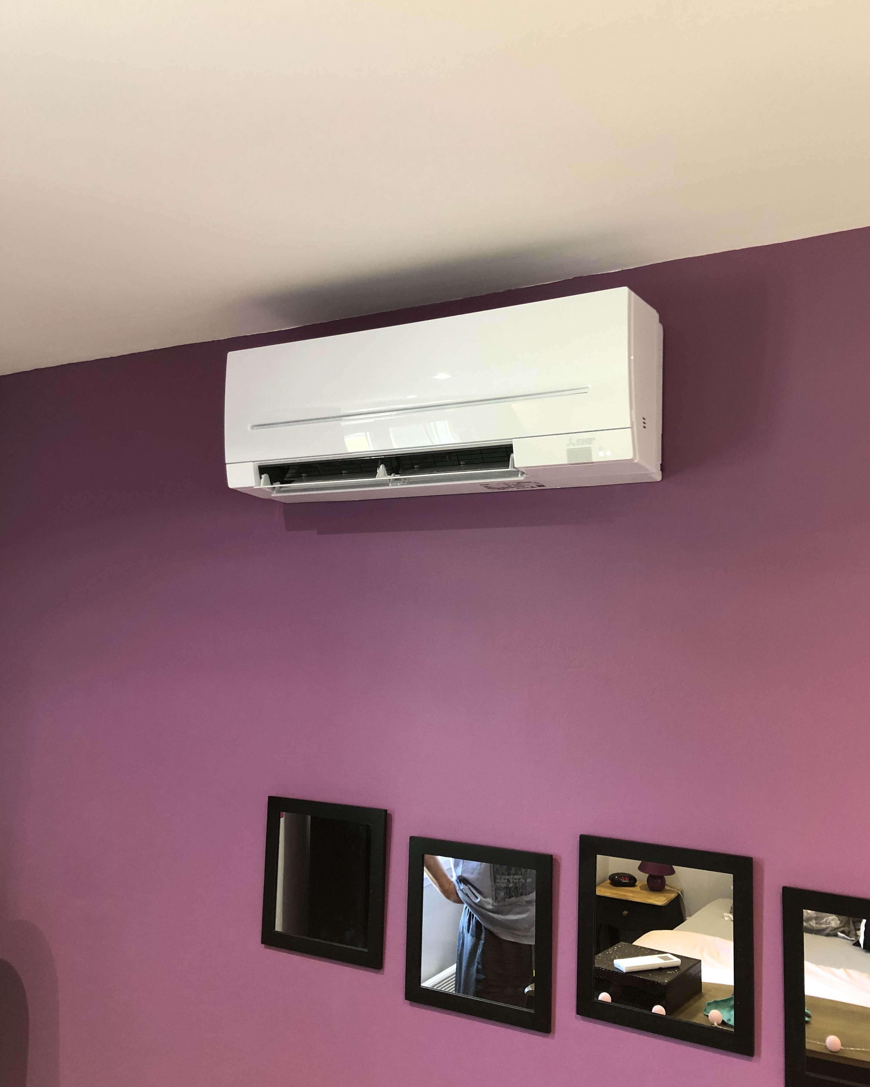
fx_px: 965
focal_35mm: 30
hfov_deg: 48.5
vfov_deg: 58.7
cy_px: 508
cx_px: 443
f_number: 1.8
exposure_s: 1/17
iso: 64
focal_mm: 3.99
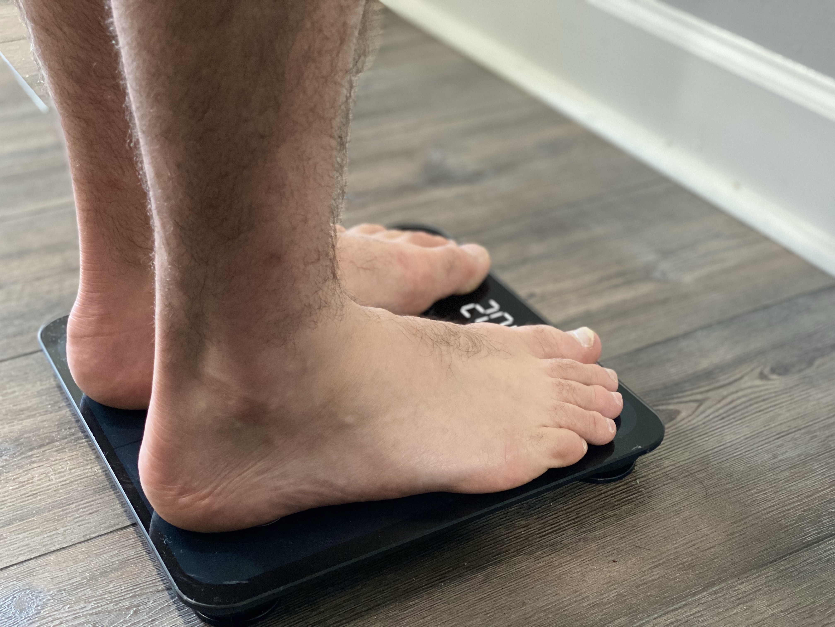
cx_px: 418
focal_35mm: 52
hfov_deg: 36.8
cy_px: 314
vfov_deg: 28.0
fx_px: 1254
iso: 400
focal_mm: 6
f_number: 2
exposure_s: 1/24
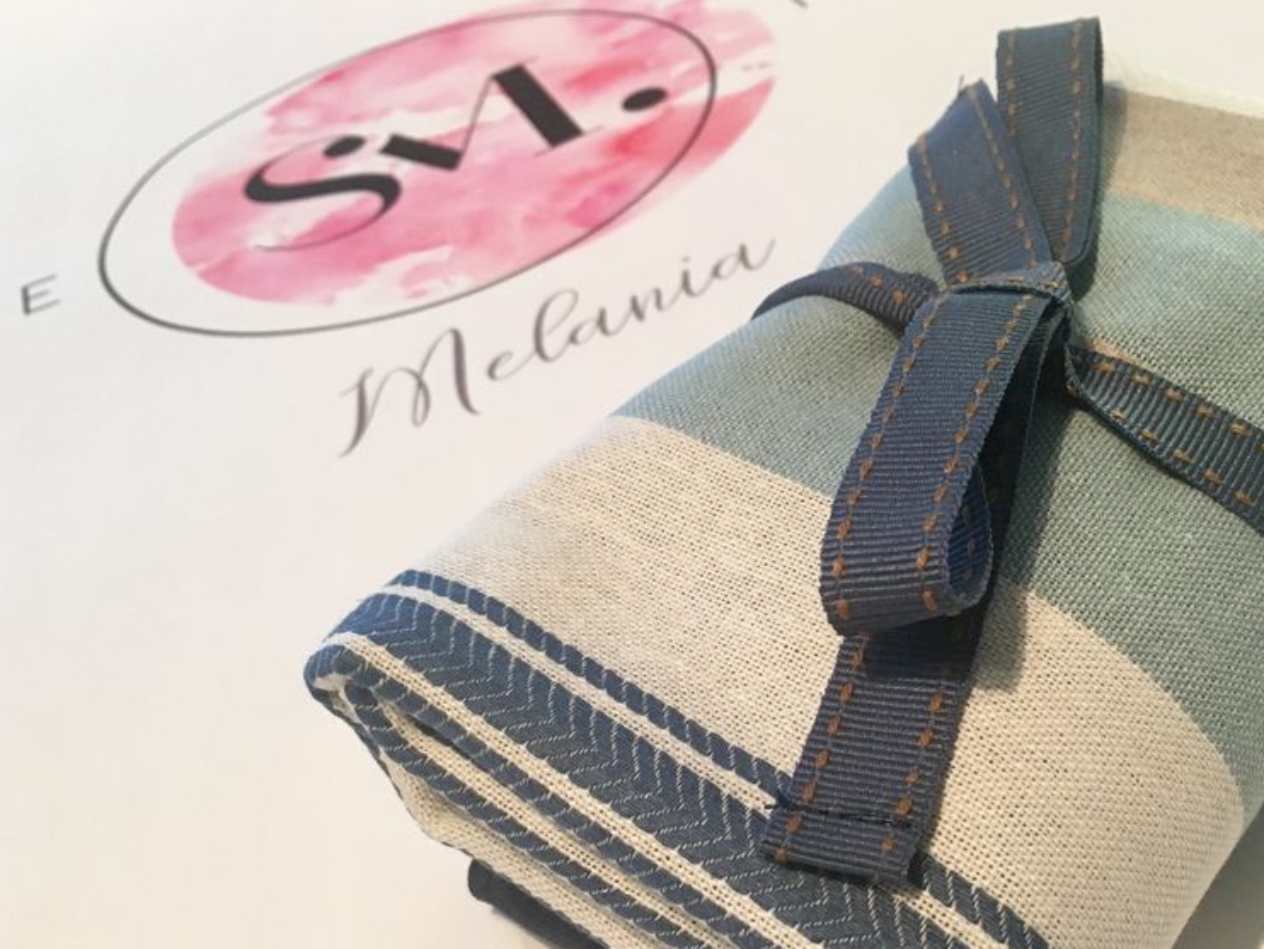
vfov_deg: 35.7
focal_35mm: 40
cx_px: 804
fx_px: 1461
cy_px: 622
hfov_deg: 46.3
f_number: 2.2
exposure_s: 1/33
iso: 160
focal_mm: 4.15
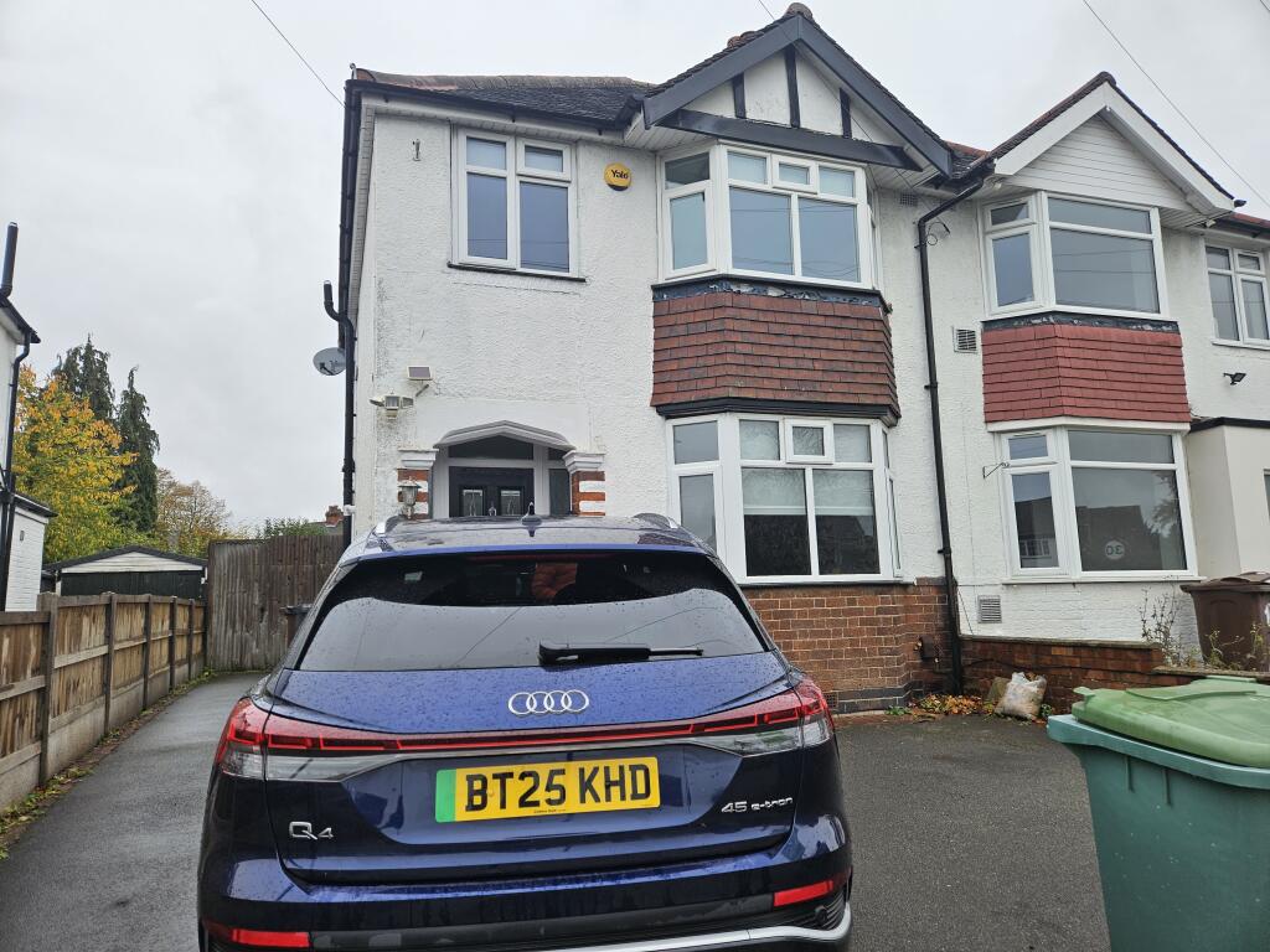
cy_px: 476
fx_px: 844
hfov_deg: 73.9
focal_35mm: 23
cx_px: 635
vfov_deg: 58.9
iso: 25
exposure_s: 1/518
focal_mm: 5.4
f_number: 1.8
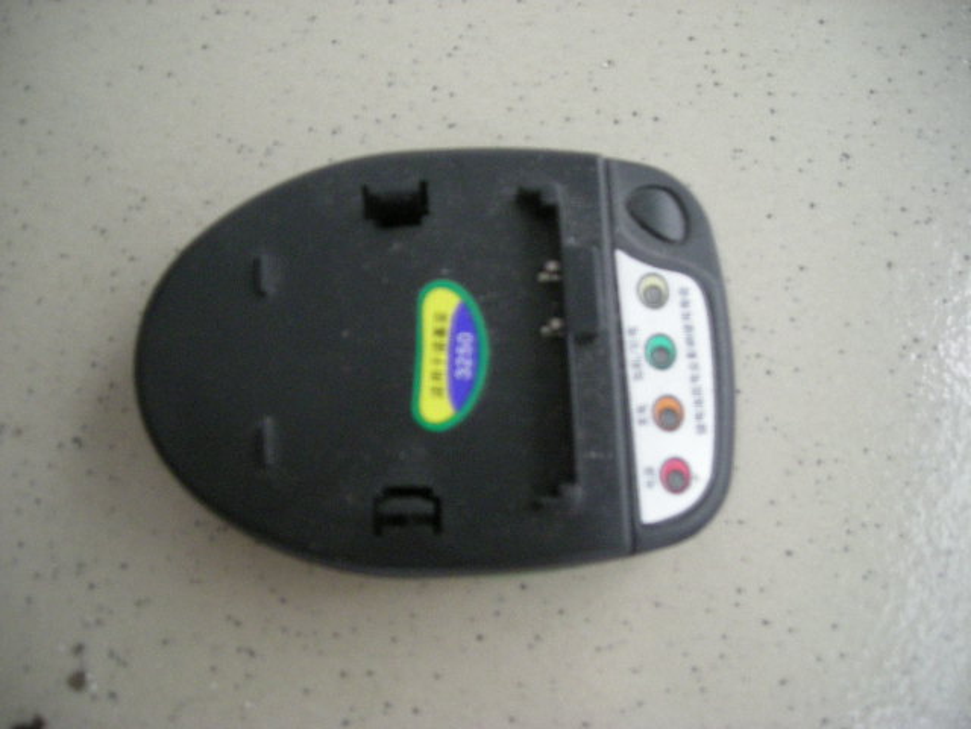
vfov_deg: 40.7
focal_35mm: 35
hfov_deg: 52.6
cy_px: 364
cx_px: 486
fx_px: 982
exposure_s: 1/24.8
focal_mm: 5.7
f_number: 2.8
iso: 400
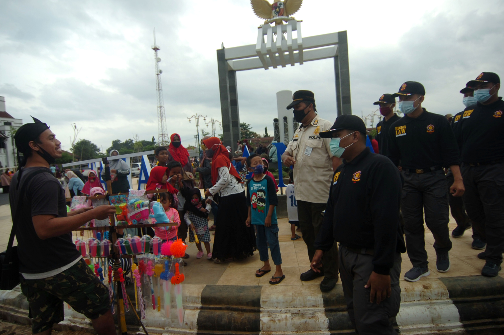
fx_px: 252
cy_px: 168
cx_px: 252
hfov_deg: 90.0
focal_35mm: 18
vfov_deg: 67.3
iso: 200
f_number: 4
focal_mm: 12
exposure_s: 1/640
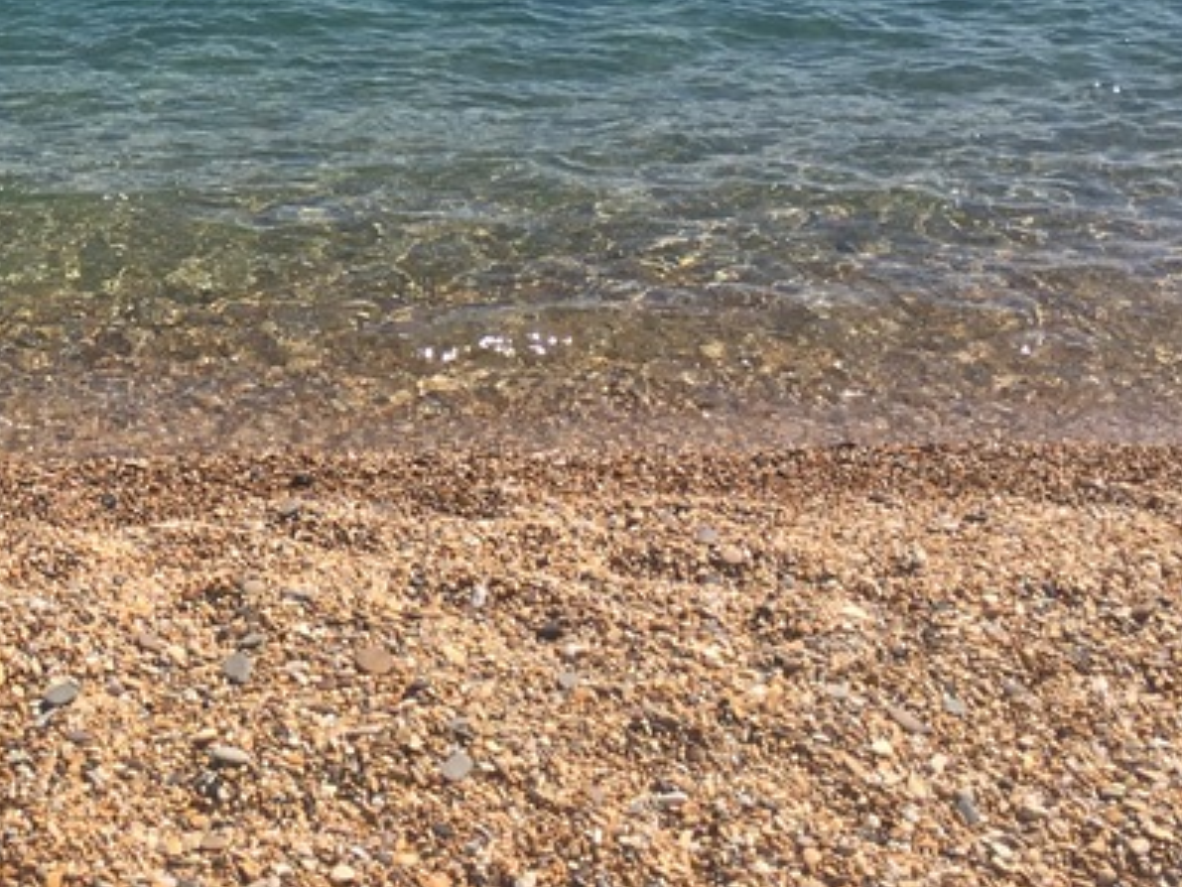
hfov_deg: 26.0
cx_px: 167
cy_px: -211
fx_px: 2493
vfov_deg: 18.9
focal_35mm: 73
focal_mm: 4.15
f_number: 2.2
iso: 25
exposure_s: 1/2331
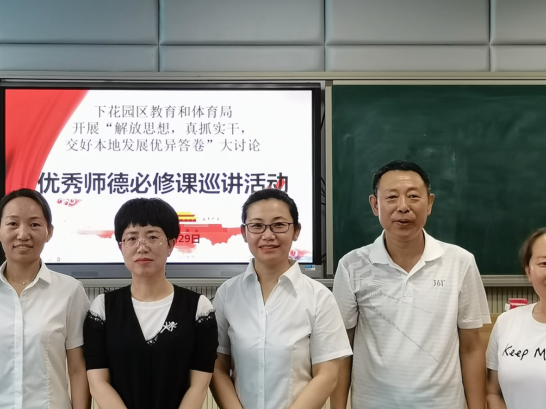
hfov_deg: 36.3
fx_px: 820
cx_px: 165
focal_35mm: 52
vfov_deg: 28.0
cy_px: 188
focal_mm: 4.94
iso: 320
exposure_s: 1/40
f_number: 1.9
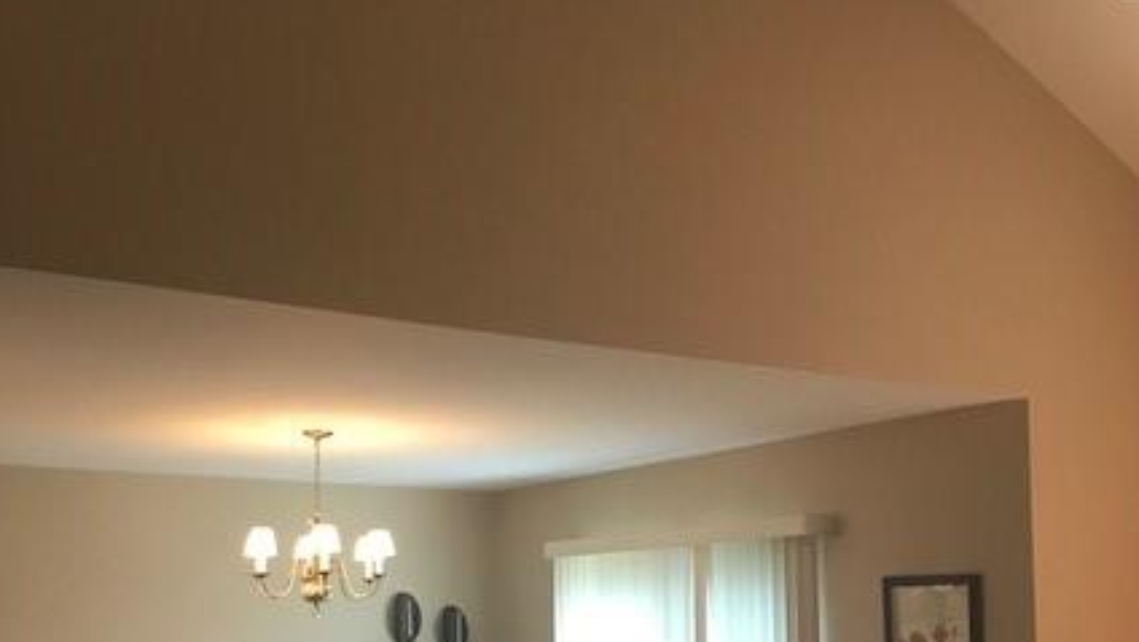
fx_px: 1390
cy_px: 532
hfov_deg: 44.6
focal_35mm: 46
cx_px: 548
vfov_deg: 25.5
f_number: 1.8
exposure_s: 1/15
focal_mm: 3.99
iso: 100
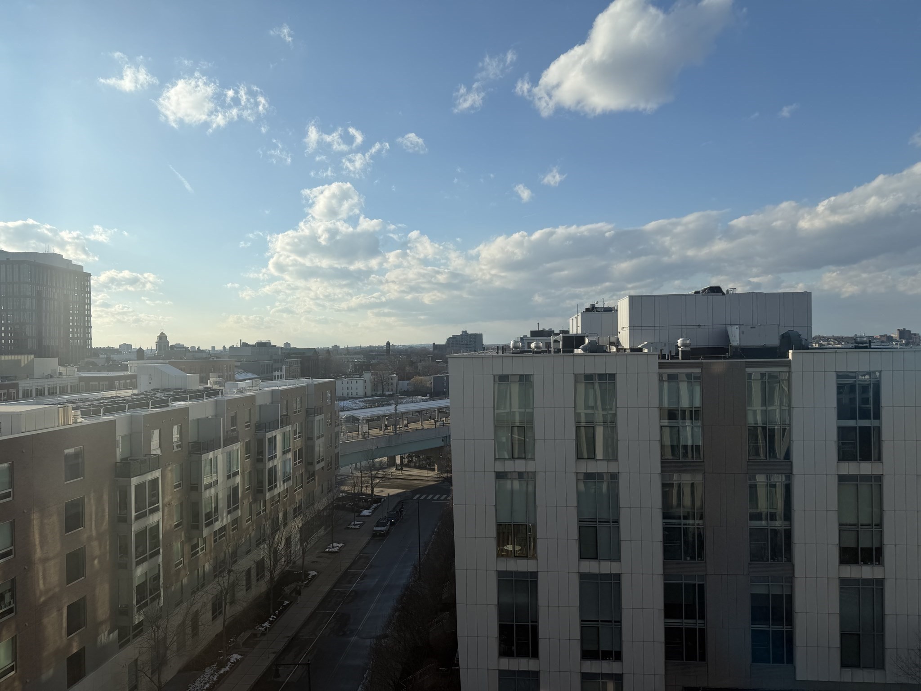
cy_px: 346
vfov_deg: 56.8
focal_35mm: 24
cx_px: 460
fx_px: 639
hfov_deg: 71.6
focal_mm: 6.76
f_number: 1.78
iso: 80
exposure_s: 1/5714
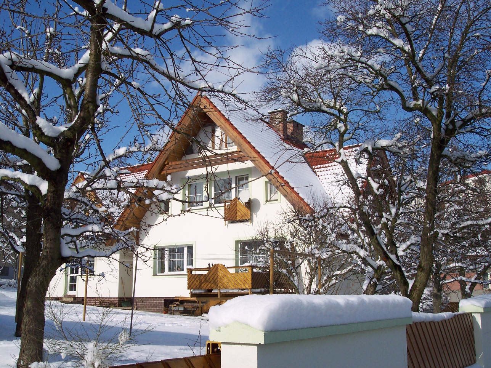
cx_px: 246
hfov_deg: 49.0
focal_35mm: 38
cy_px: 184
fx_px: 539
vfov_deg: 37.7
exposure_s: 1/1000
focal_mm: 8
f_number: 4.8
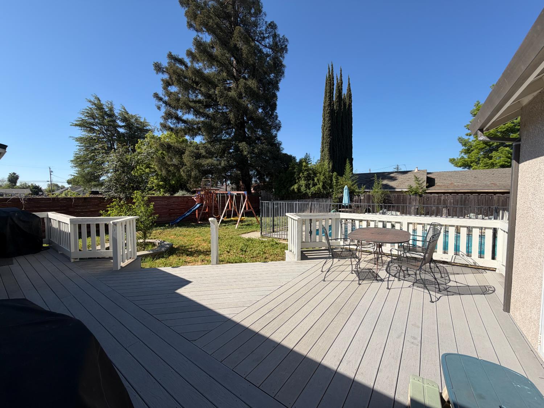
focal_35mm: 14
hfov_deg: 102.1
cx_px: 272
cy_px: 204
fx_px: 220
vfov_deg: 85.7
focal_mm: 2.22
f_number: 2.2
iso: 20
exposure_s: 1/830
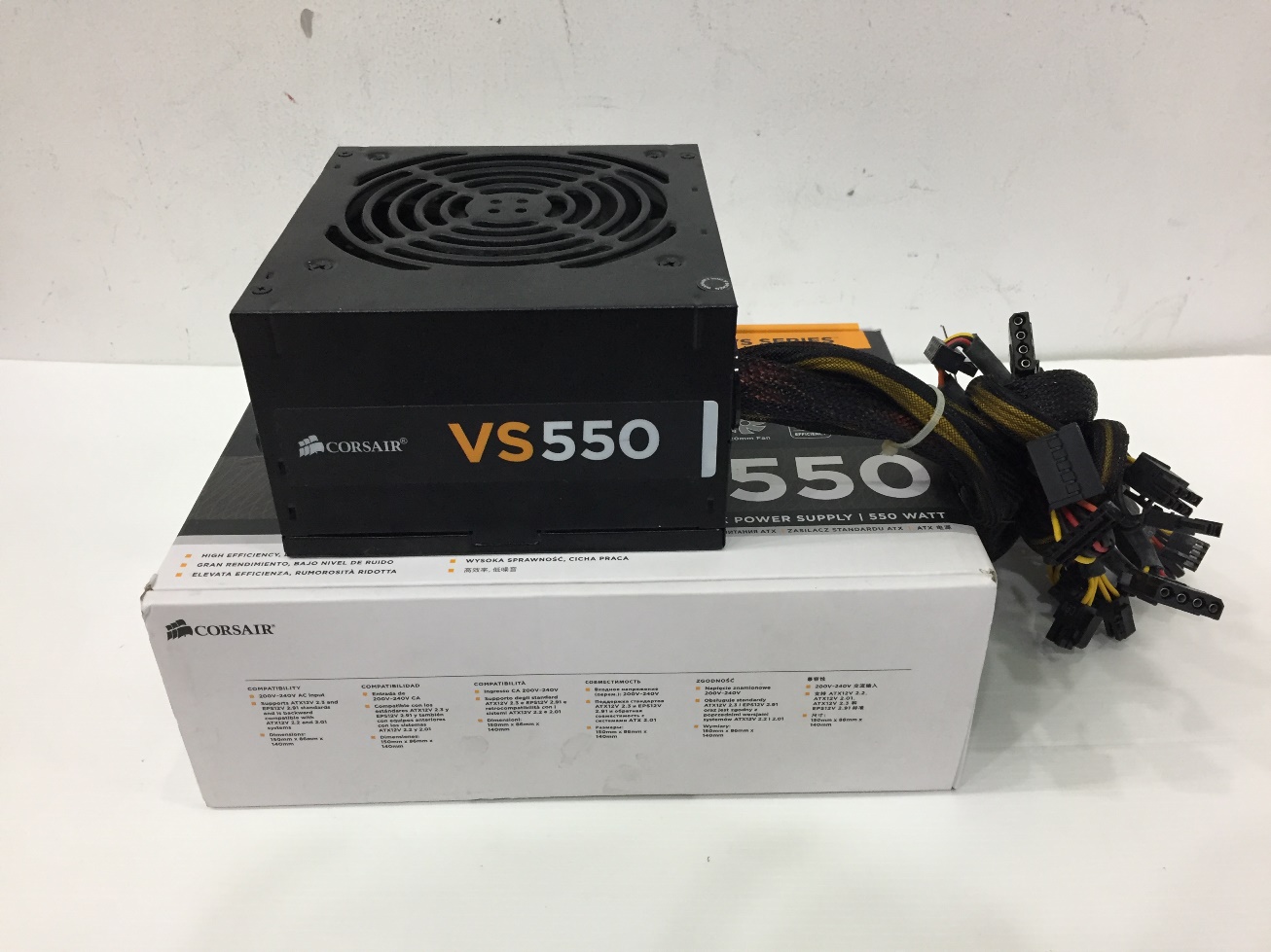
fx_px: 1065
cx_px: 636
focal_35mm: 29
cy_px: 476
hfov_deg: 61.7
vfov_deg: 48.2
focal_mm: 4.15
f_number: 2.2
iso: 80
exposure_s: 1/33
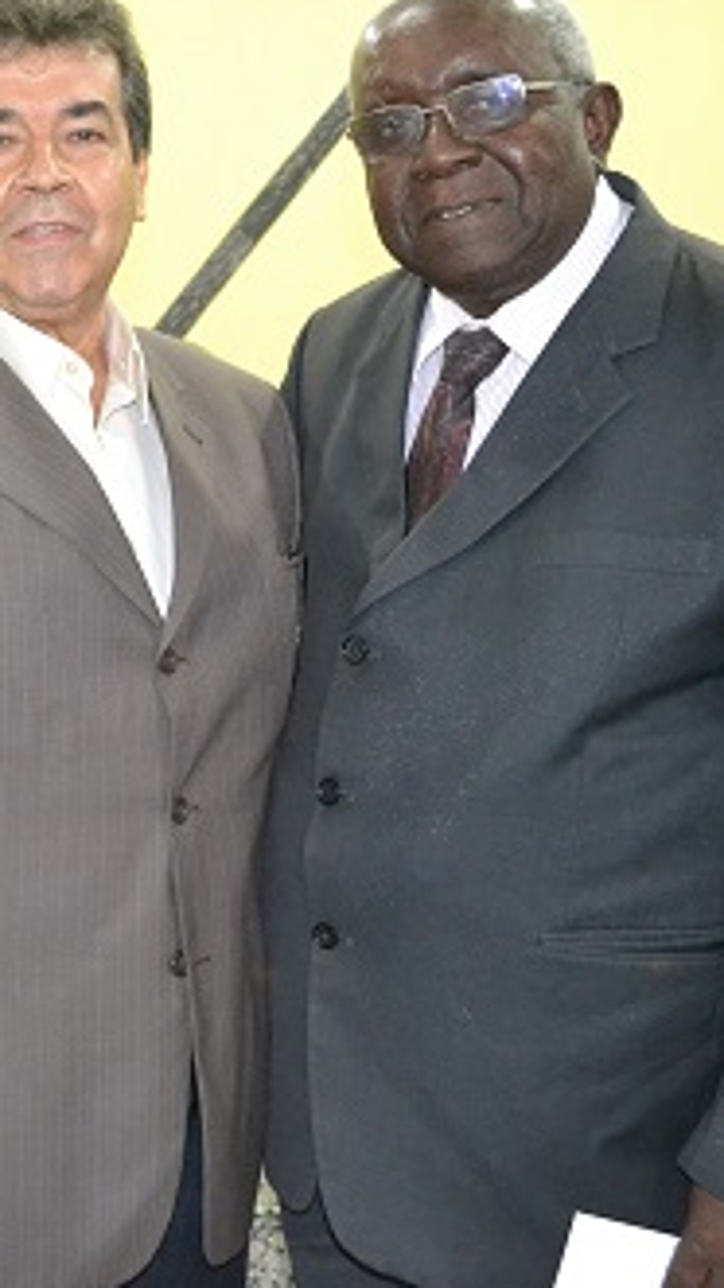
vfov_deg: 36.5
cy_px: 533
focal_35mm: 57
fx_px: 1947
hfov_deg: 20.6
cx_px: 70
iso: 3200
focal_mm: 20
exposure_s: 1/60
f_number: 3.8
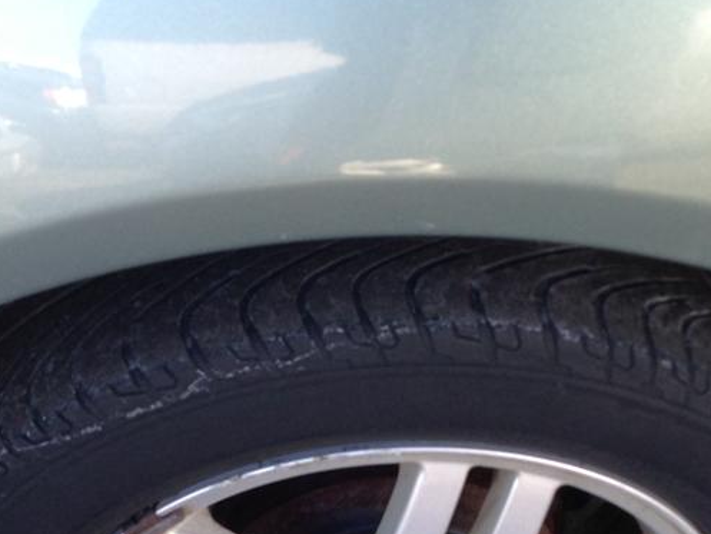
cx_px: 381
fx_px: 1397
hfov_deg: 28.5
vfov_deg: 21.2
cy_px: 462
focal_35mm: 68
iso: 50
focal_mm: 4.13
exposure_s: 1/120
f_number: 2.4
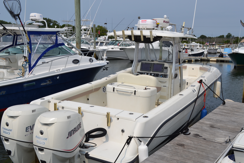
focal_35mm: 39
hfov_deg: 49.6
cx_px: 122
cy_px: 82
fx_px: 264
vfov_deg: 34.2
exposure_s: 1/320
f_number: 9
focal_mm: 26
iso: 100
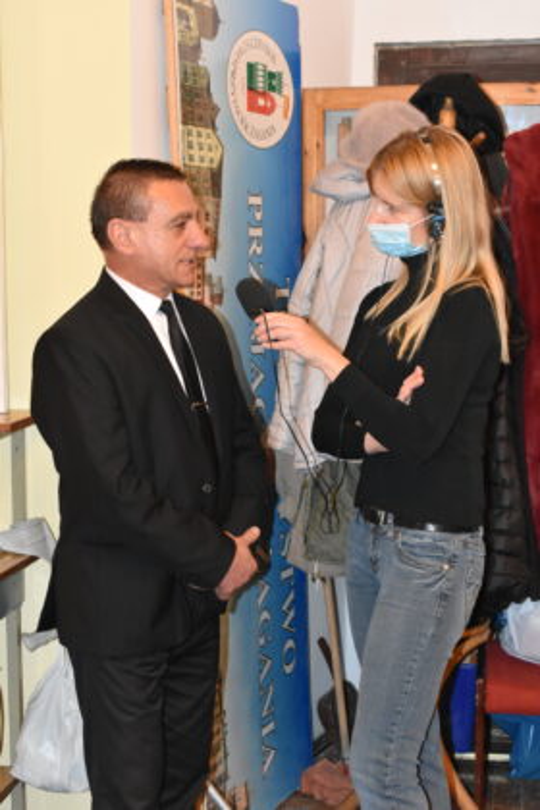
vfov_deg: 29.2
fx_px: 1552
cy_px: 405
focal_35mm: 69
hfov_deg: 19.7
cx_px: 270
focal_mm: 46
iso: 4000
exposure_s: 1/60
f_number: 7.1
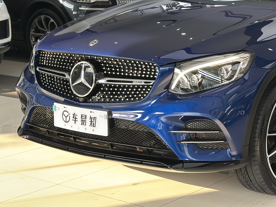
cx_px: 246
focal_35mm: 88
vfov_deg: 16.6
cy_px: 30
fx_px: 702
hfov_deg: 21.8
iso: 100
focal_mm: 6.86
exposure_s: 1/100
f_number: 1.78
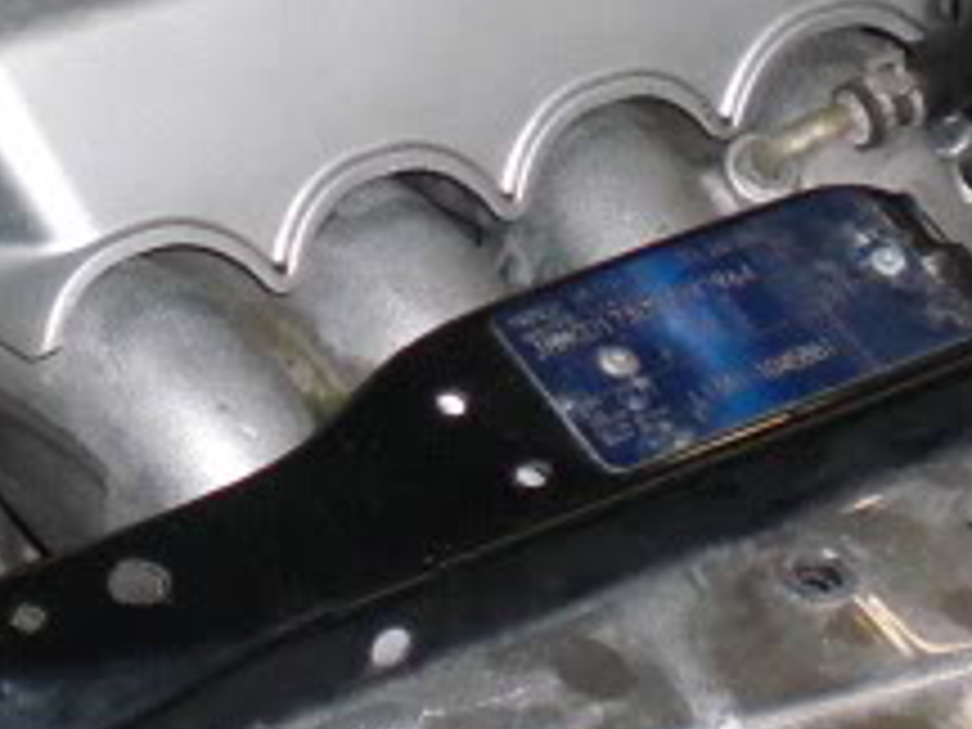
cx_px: 207
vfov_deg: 8.2
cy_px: -112
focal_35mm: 180
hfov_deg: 11.0
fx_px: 5054
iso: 200
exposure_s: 1/60
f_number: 3.1
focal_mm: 6.3
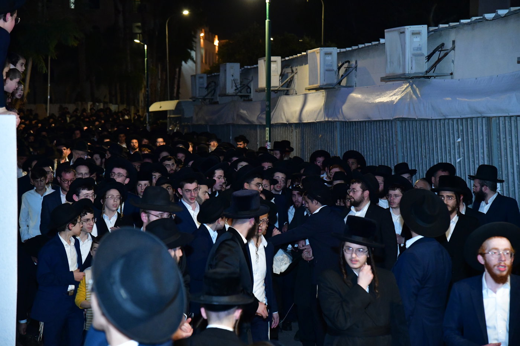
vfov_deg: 16.1
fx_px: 1228
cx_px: 260
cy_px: 173
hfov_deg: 23.9
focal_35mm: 85
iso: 8000
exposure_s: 1/100
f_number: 5.6
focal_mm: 85
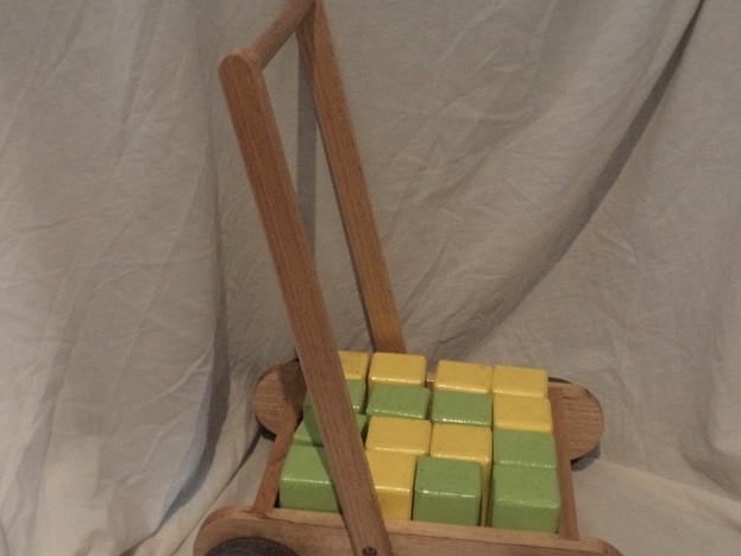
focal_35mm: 50
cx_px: 388
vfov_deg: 29.1
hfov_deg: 38.2
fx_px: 1071
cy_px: 304
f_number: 4
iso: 800
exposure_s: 1/8
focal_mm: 6.9
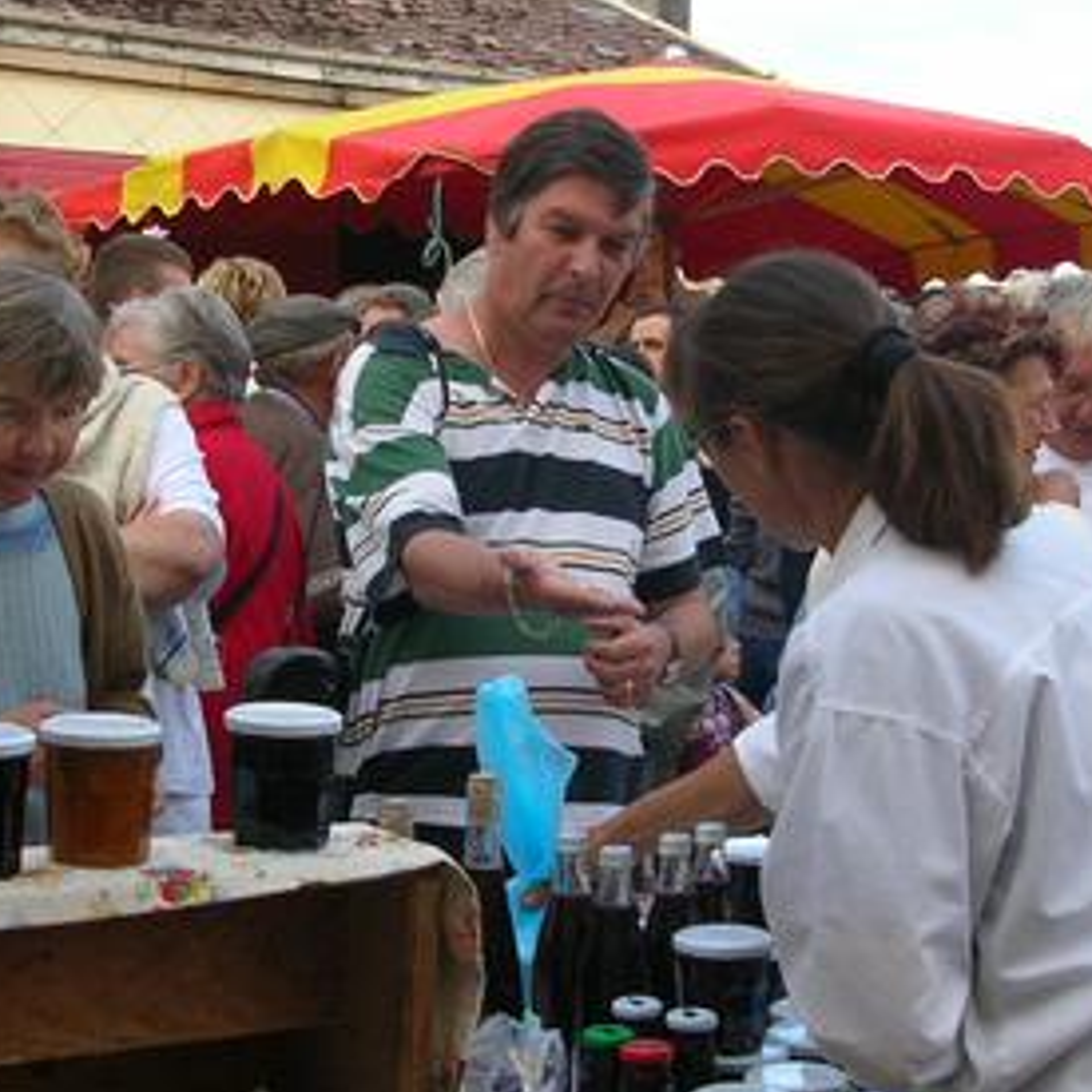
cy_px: 615
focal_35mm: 72
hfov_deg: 24.0
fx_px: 2570
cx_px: 572
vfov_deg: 24.0
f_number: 2.8
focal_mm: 5.8
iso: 50
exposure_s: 1/145
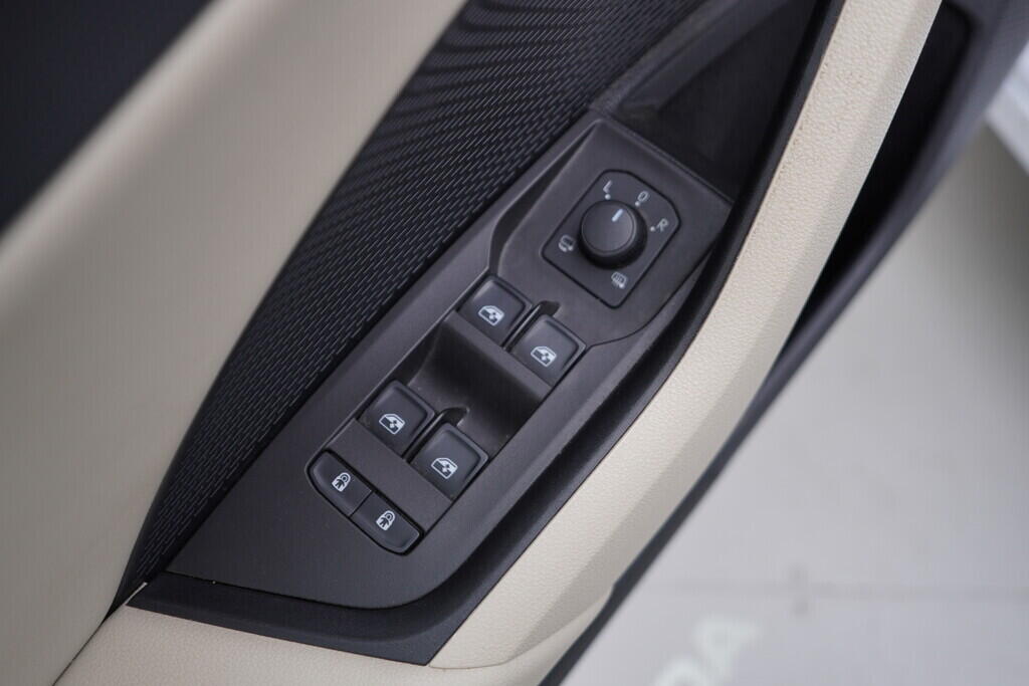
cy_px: 343
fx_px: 1029
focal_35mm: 36
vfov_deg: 36.9
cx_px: 514
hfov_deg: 53.1
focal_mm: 24
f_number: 2.8
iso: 125
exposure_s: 1/40
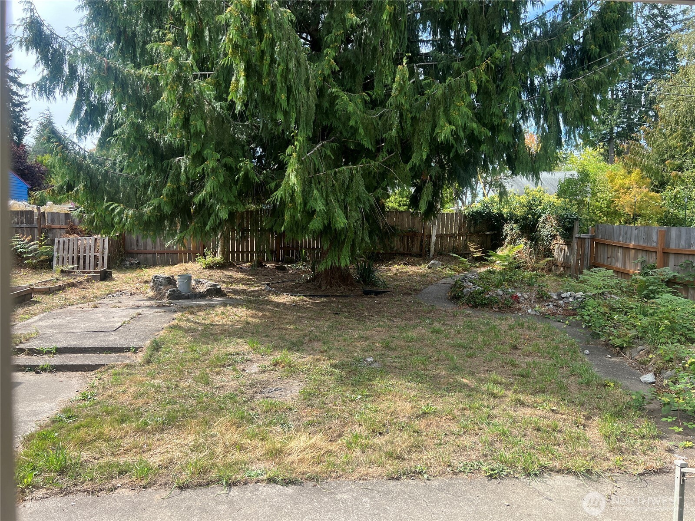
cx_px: 348
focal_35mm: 26
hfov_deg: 67.3
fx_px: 522
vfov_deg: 53.1
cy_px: 260
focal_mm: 5.7
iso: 50
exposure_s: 1/1019
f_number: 1.5
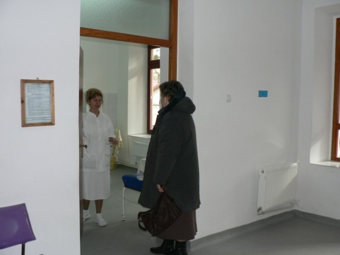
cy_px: 128
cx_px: 170
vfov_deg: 39.7
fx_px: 354
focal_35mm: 36
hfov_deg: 51.4
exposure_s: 1/80
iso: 100
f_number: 2.8
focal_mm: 6
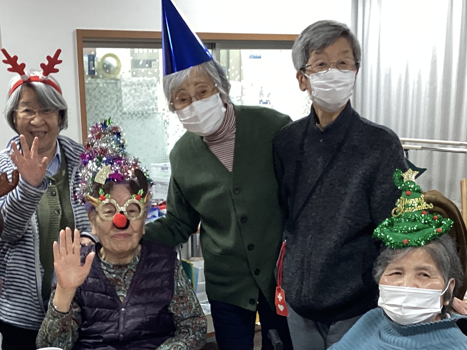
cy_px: 175
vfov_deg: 45.4
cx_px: 234
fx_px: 418
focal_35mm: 31
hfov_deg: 58.4
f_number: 2.4
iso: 160
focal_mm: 3.3
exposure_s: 1/50
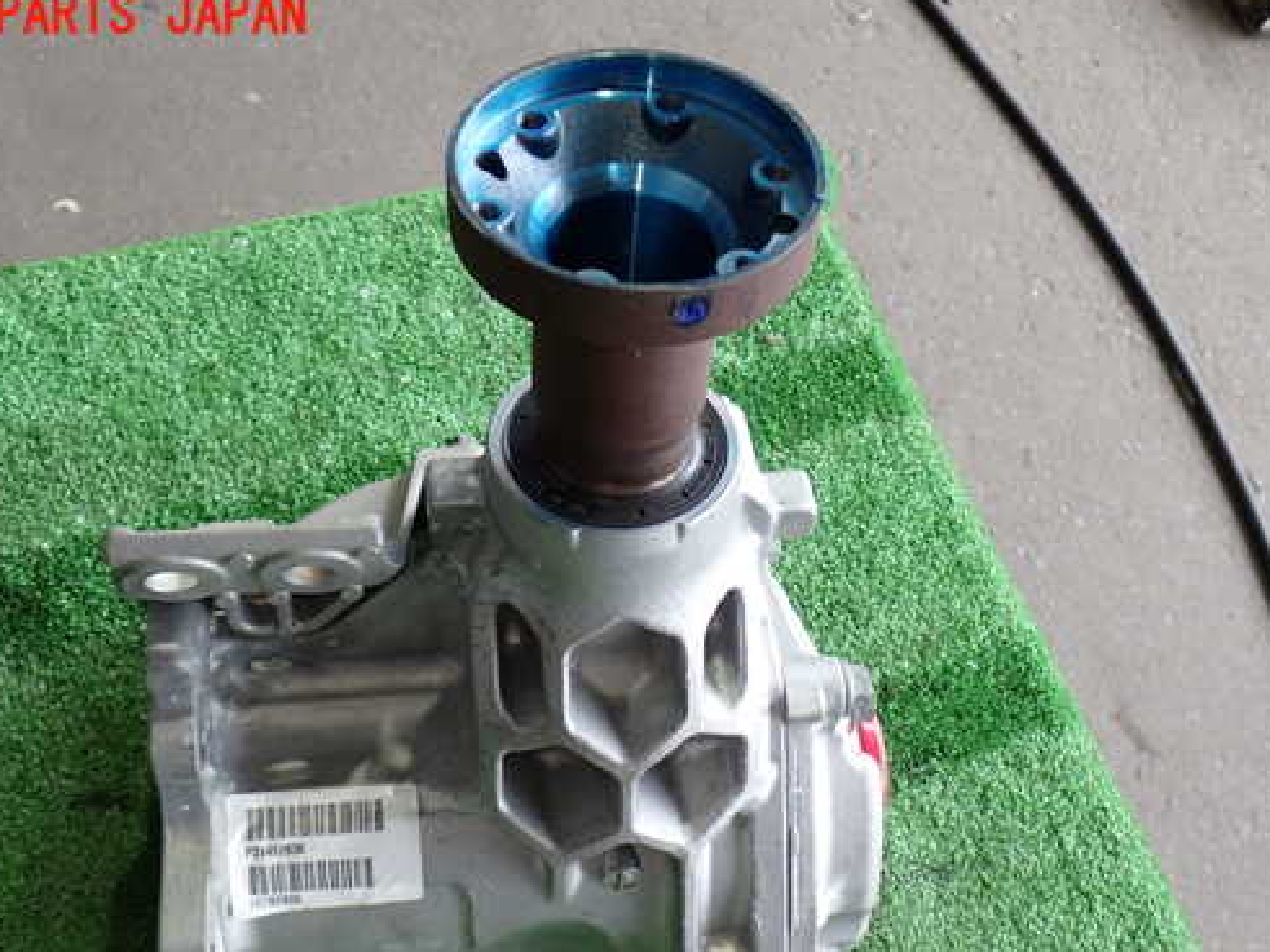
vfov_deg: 32.8
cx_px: 613
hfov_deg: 42.9
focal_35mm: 44
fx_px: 1614
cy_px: 567
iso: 200
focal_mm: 6.37
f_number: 2.5
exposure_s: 1/60
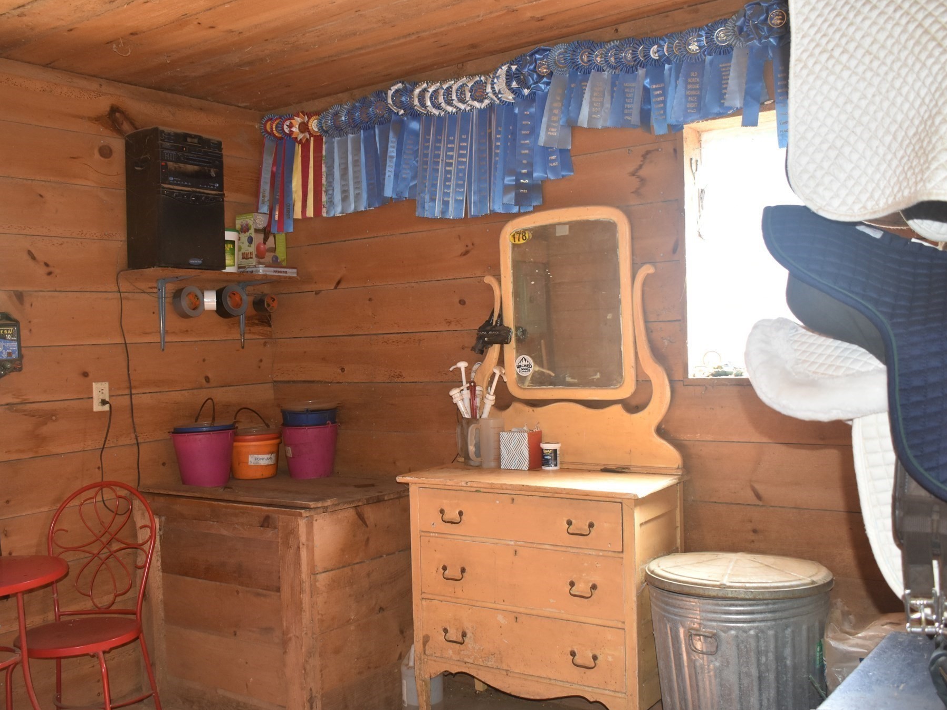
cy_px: 358
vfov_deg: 41.2
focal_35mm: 35
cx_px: 430
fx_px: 945
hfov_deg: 53.1
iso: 800
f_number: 5
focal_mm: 21
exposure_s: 1/100
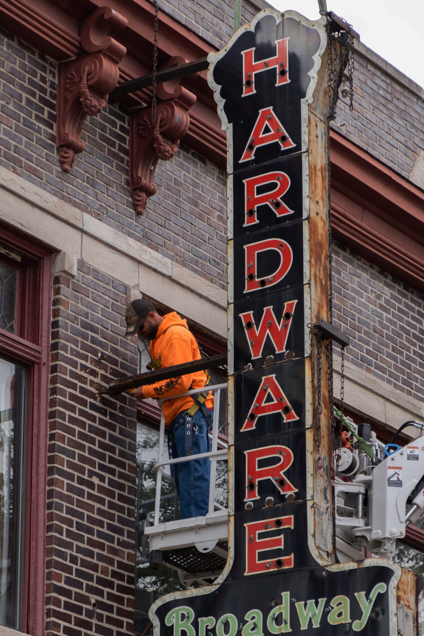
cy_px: 376
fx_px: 2102
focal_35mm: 119
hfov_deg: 11.5
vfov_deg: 17.2
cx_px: 242
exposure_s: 1/250
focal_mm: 55
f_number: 4
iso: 400
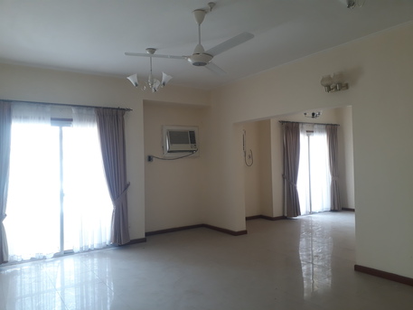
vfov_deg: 51.4
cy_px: 155
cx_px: 206
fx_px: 322
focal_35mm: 27
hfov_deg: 65.3
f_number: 1.9
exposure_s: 1/33
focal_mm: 3.6
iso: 50
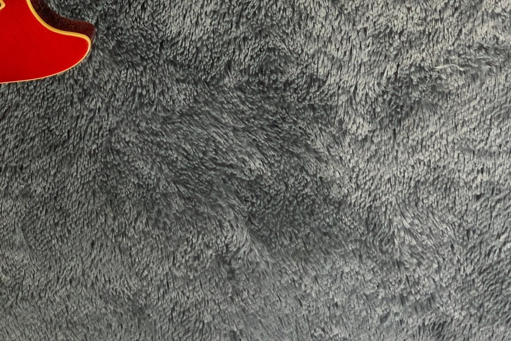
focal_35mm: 82
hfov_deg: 24.4
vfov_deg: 15.8
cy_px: -108
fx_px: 1164
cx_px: 105
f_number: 1.8
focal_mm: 3
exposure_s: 1/60
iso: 100
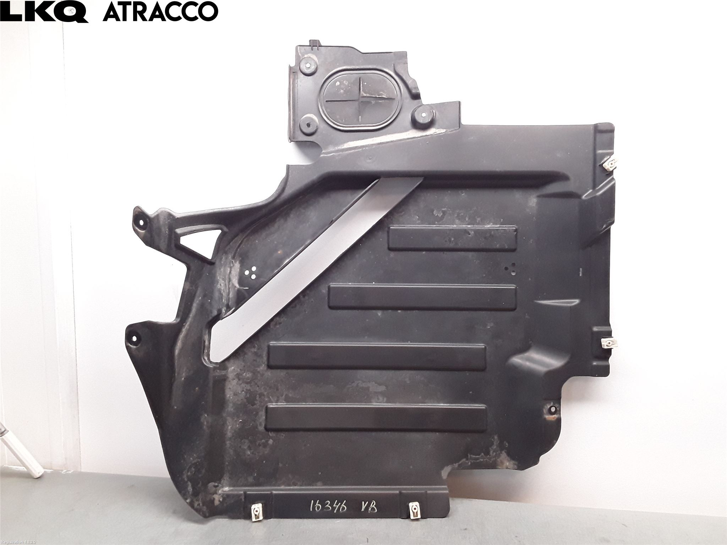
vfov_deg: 49.7
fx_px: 588
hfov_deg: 63.4
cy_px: 272
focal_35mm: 28
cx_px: 364
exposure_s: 1/100
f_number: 1.9
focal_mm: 2.91
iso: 100
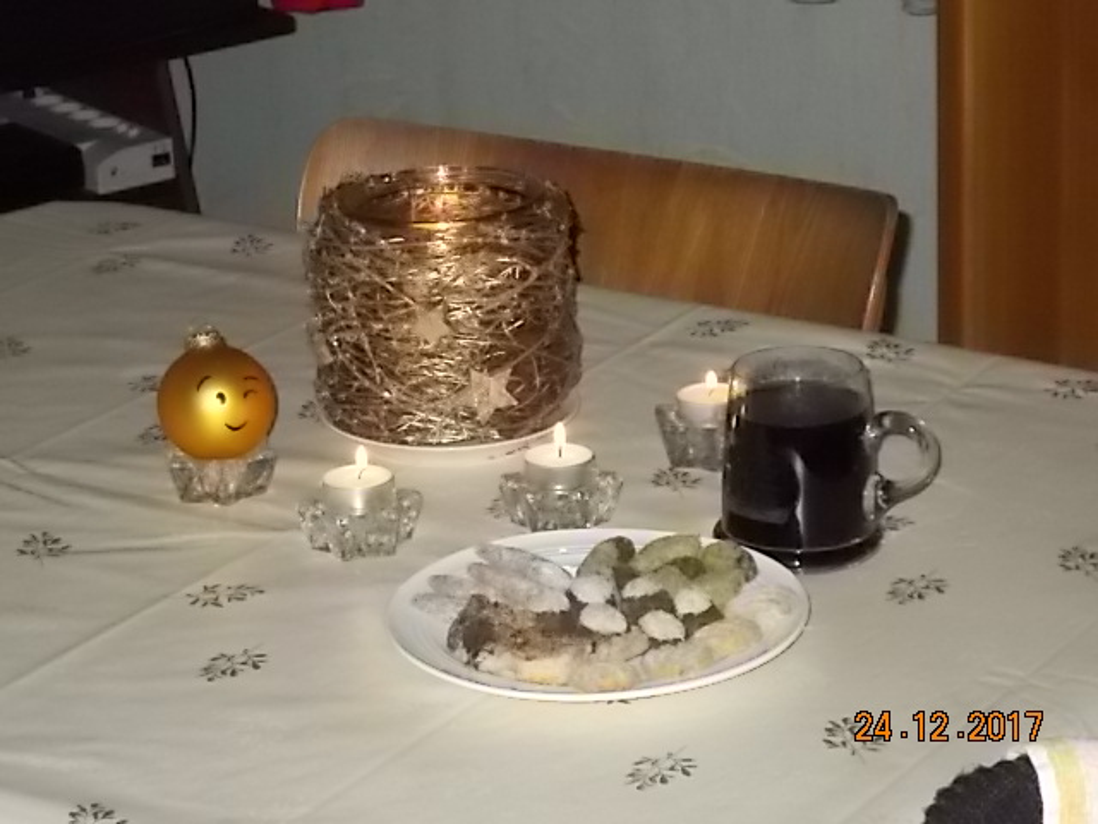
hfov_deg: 17.4
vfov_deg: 13.1
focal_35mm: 113
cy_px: 412
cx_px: 549
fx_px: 3584
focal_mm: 20.1
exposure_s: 1/60
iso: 800
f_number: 6
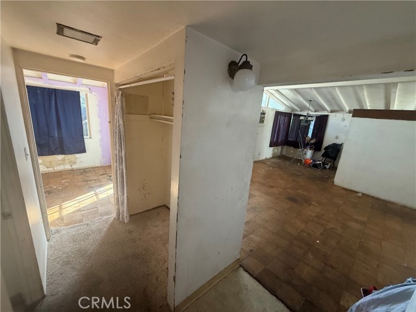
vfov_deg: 85.7
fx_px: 168
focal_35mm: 14
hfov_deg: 102.1
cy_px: 156
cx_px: 208
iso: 320
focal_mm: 2.22
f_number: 2.2
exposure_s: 1/77
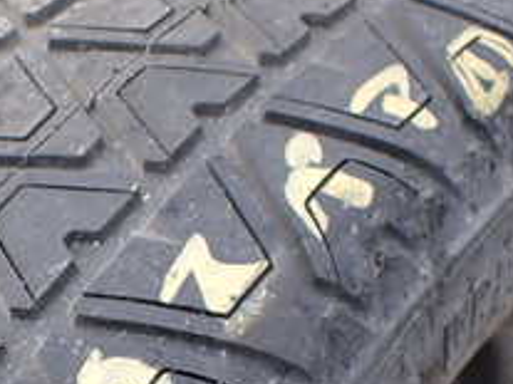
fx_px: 1289
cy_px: 359
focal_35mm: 87
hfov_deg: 22.0
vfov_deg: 16.7
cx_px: 57
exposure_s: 1/160
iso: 100
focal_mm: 5.4
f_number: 2.3
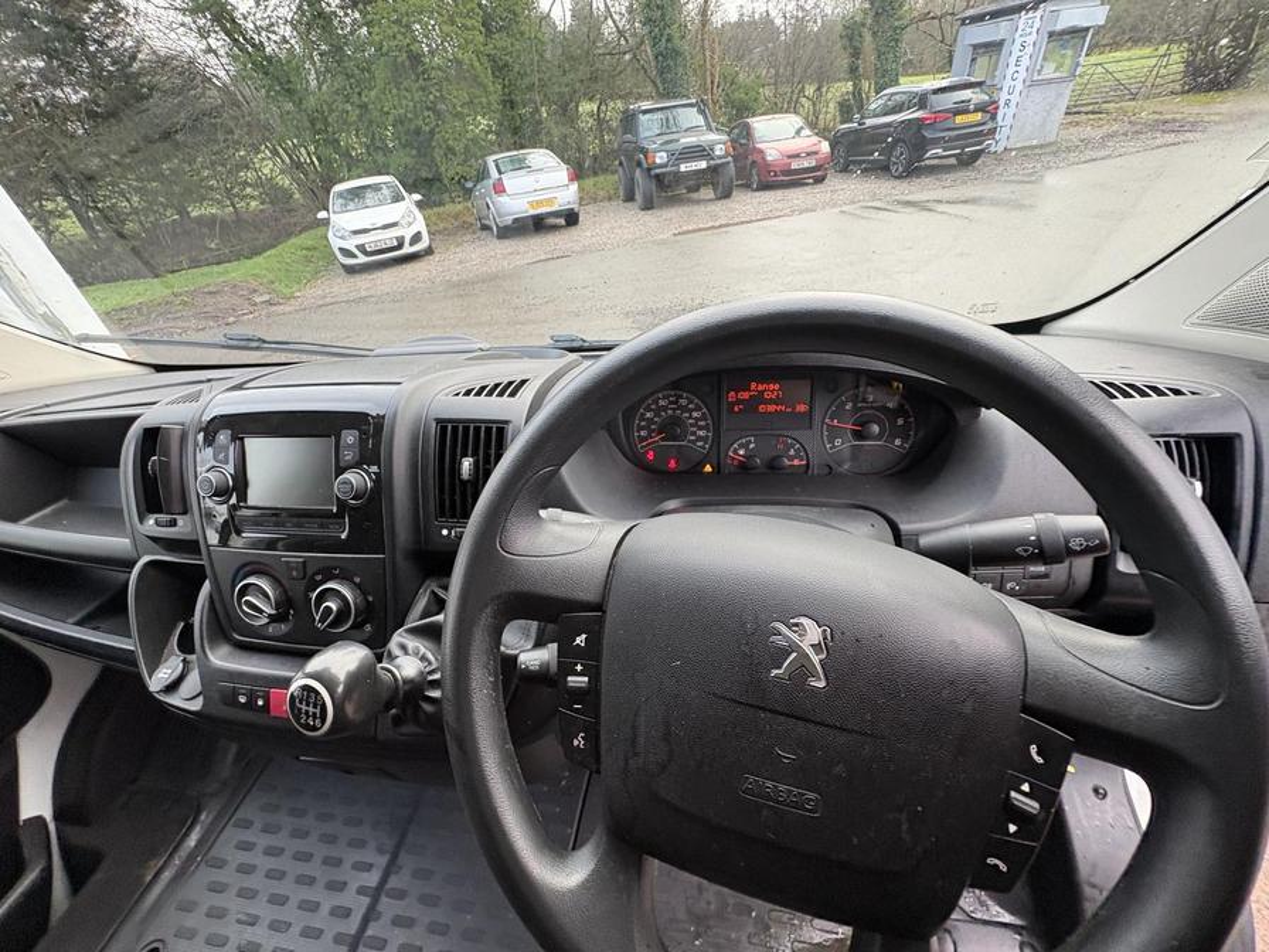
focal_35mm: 14
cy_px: 476
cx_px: 634
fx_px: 513
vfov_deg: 85.7
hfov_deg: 102.1
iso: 200
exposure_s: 1/99
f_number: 2.2
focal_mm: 2.22
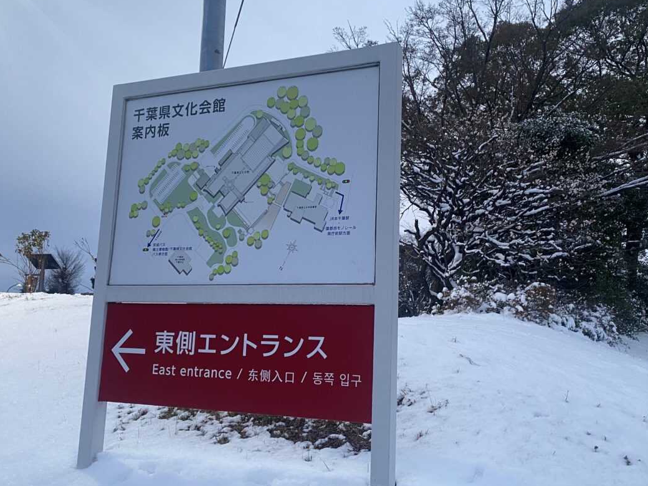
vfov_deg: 44.1
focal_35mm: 32
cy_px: 230
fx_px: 599
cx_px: 377
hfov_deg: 56.5
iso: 125
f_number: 1.8
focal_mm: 4.25
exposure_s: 1/50
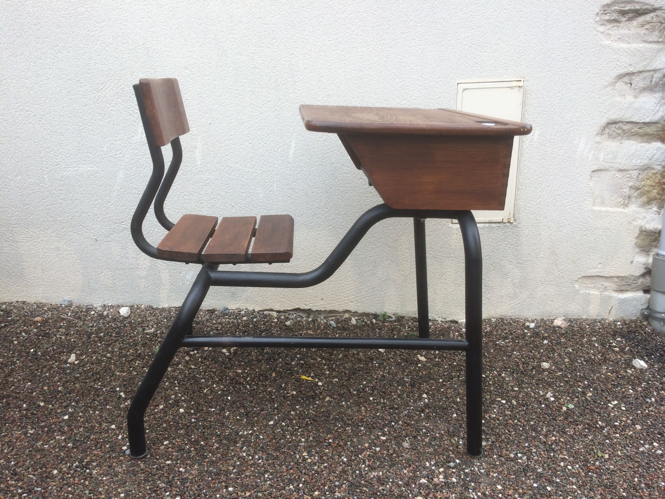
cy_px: 250
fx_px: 557
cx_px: 332
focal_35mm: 29
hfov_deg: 61.7
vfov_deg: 48.2
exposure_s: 1/243
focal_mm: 4.15
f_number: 2.2
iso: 32
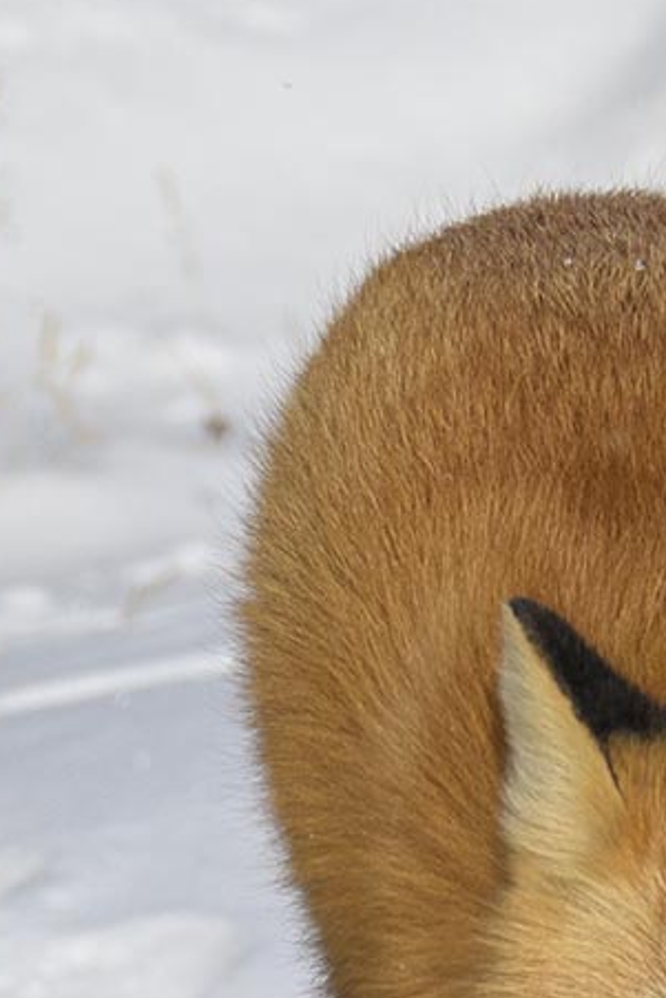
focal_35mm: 1437
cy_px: 923
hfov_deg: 1.0
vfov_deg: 1.4
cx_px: 717
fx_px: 39843
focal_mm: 360
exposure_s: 1/1000
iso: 800
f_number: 8
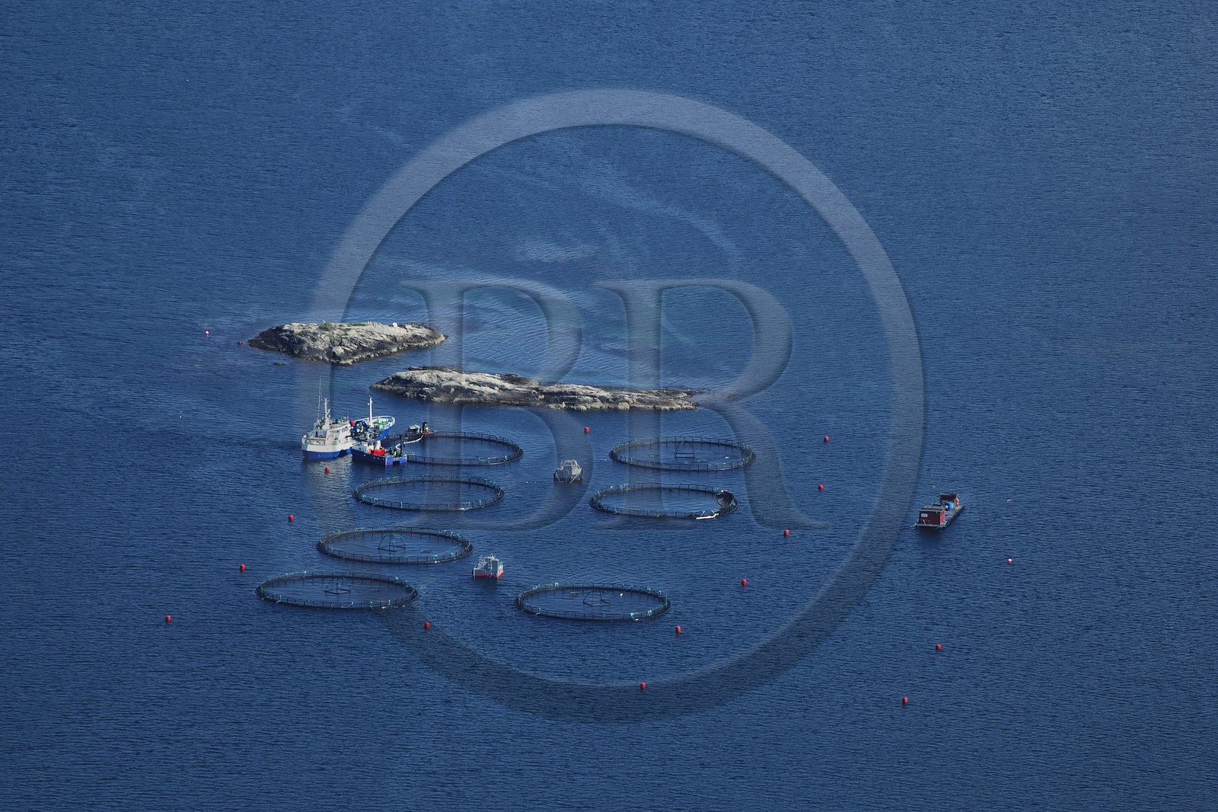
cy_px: 406
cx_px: 609
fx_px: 10147
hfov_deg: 6.9
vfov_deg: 4.6
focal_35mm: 300
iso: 100
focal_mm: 200
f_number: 3.5
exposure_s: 1/1500
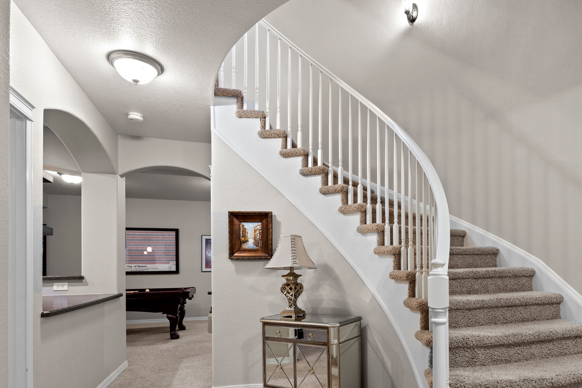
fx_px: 372
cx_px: 359
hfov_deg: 74.9
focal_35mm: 23
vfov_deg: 53.5
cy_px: 271
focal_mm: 16
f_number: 8
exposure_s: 1/2.5
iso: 640
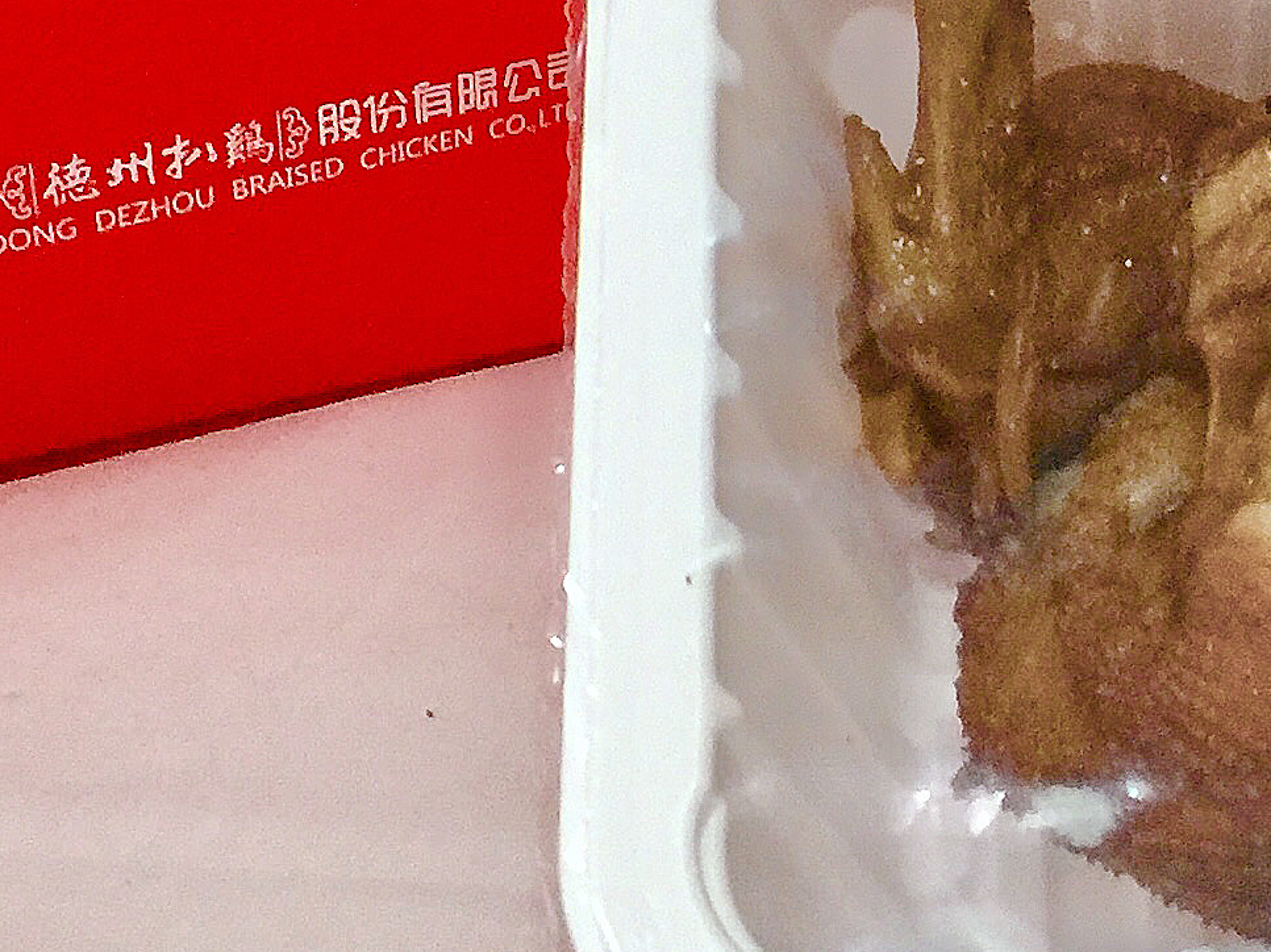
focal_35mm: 98
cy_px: 54
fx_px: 3597
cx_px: 1388
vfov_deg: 14.9
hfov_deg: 19.2
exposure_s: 1/17
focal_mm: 4.15
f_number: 2.2
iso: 125
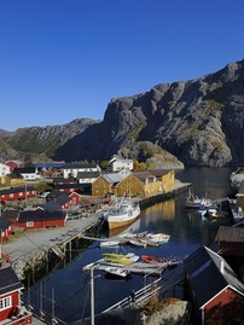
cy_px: 167
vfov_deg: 59.9
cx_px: 207
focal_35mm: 30
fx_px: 282
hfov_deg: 43.8
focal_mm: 20
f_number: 14
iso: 200
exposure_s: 1/160
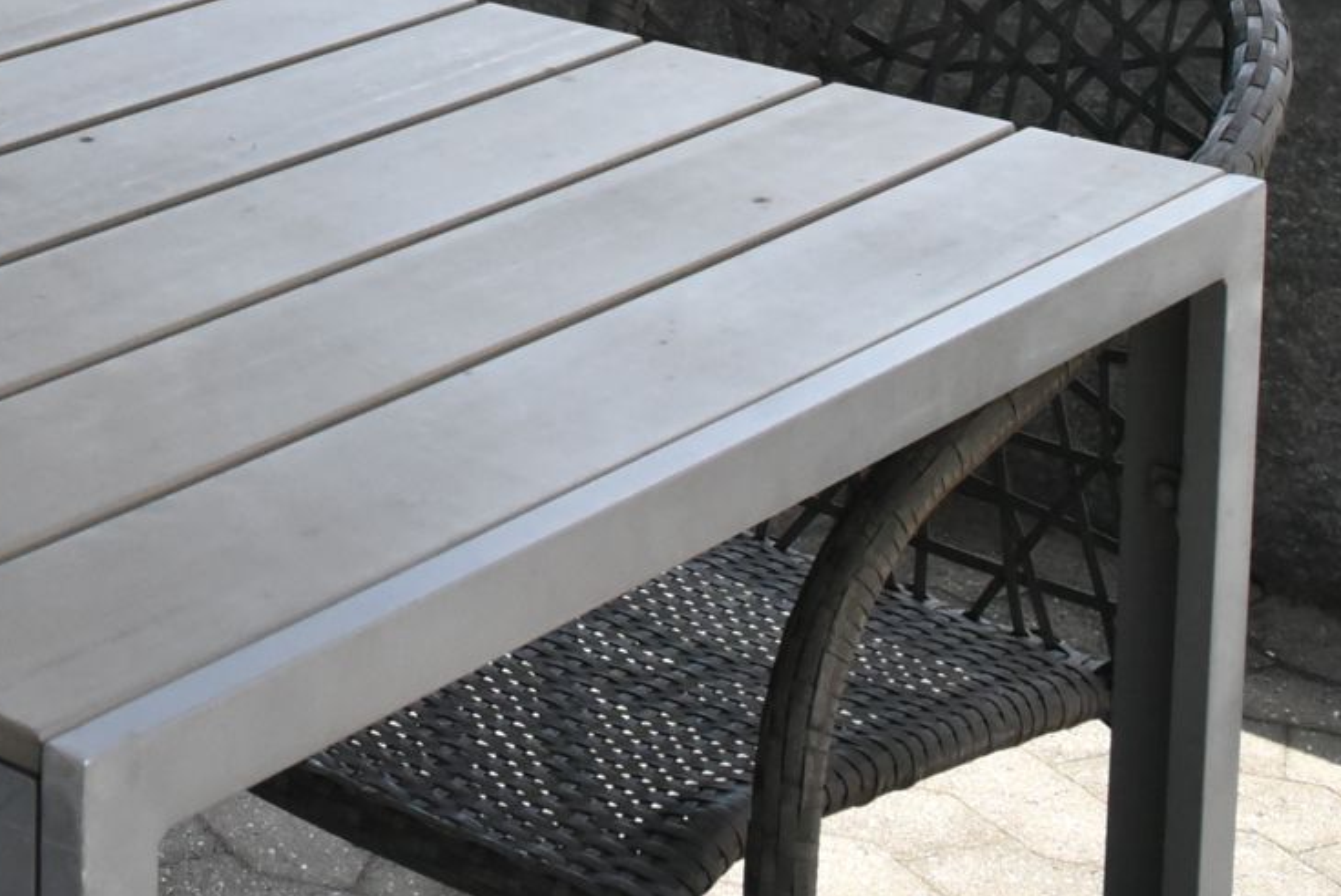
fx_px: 3690
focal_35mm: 99
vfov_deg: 12.8
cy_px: -609
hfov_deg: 19.4
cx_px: -283
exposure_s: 1/1600
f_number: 10
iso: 4000
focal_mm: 28
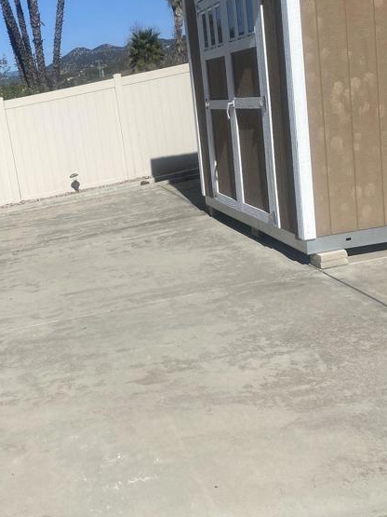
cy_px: 279
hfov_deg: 29.3
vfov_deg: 39.6
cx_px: 56
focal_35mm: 48
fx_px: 716
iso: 32
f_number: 1.8
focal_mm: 4.25
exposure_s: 1/6410
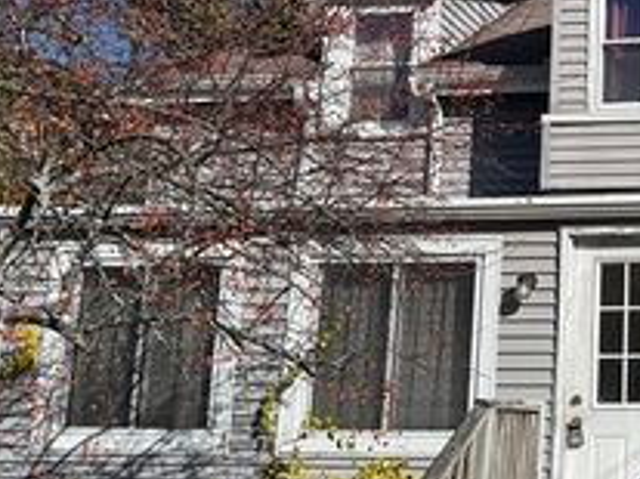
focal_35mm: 58
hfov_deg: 29.9
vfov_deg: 25.2
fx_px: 1072
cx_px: 705
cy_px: 218
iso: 80
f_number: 1.78
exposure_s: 1/8130
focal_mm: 6.76
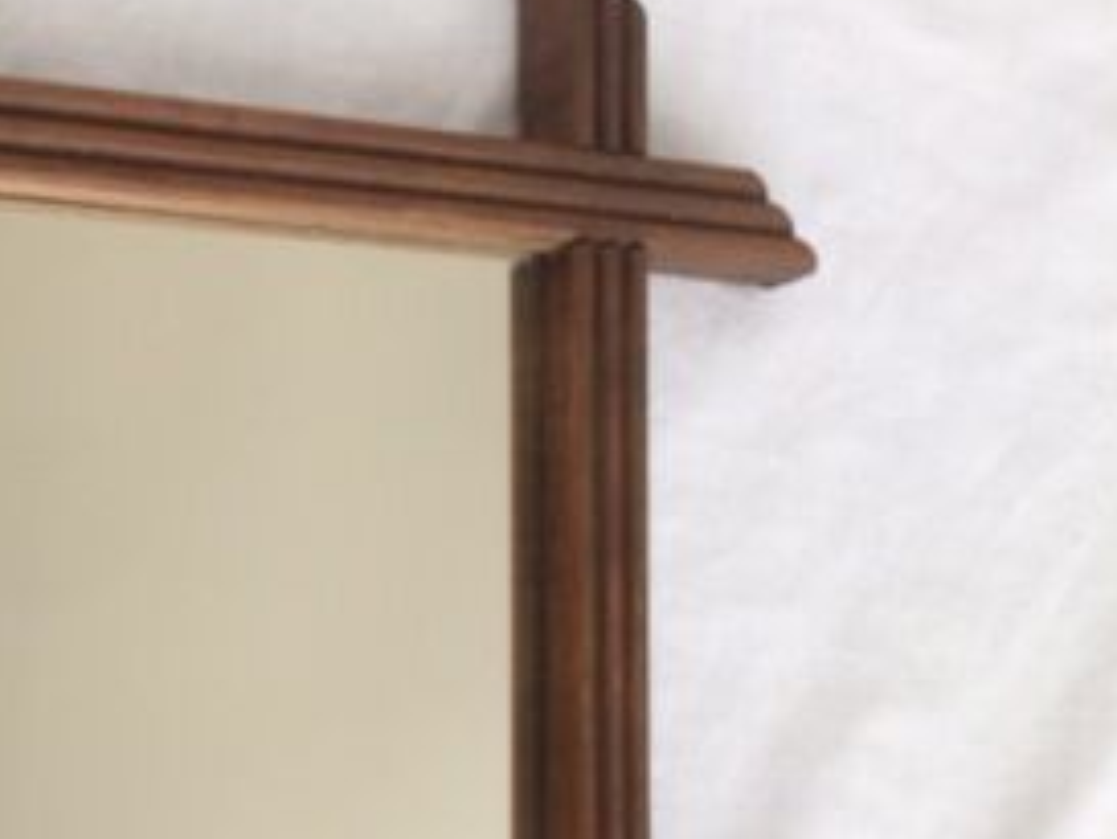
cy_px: 679
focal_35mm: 68
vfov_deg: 21.3
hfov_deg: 26.9
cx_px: -16
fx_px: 2195
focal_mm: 4.15
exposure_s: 1/50
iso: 40
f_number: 2.2
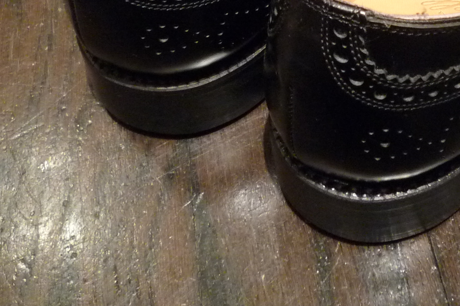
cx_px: 384
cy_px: -57
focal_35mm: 62
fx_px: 792
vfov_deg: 20.5
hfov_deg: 31.3
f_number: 2.8
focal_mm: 4.4
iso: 400
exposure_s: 1/10
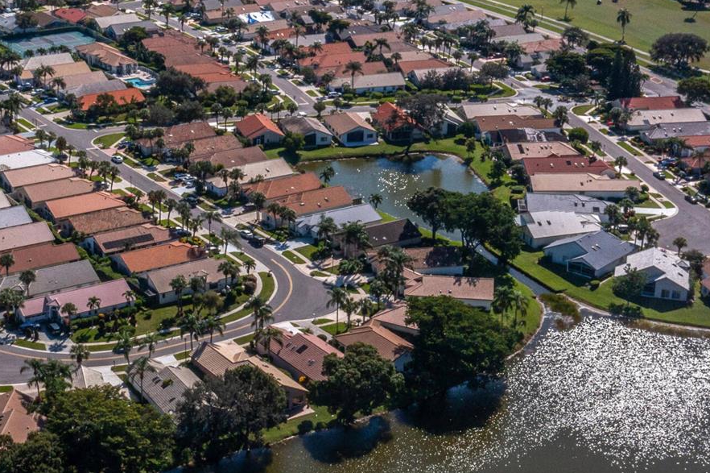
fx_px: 1281
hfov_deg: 30.7
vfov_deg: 20.9
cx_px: 228
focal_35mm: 65
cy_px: 233
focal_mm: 10.26
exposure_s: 1/640
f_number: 10
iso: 100
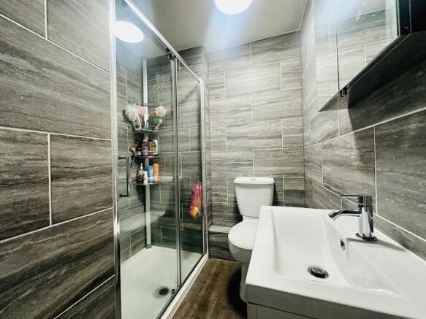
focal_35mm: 14
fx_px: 172
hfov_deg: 102.1
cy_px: 160
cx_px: 213
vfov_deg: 85.7
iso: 320
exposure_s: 1/50
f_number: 2.2
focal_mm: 2.22
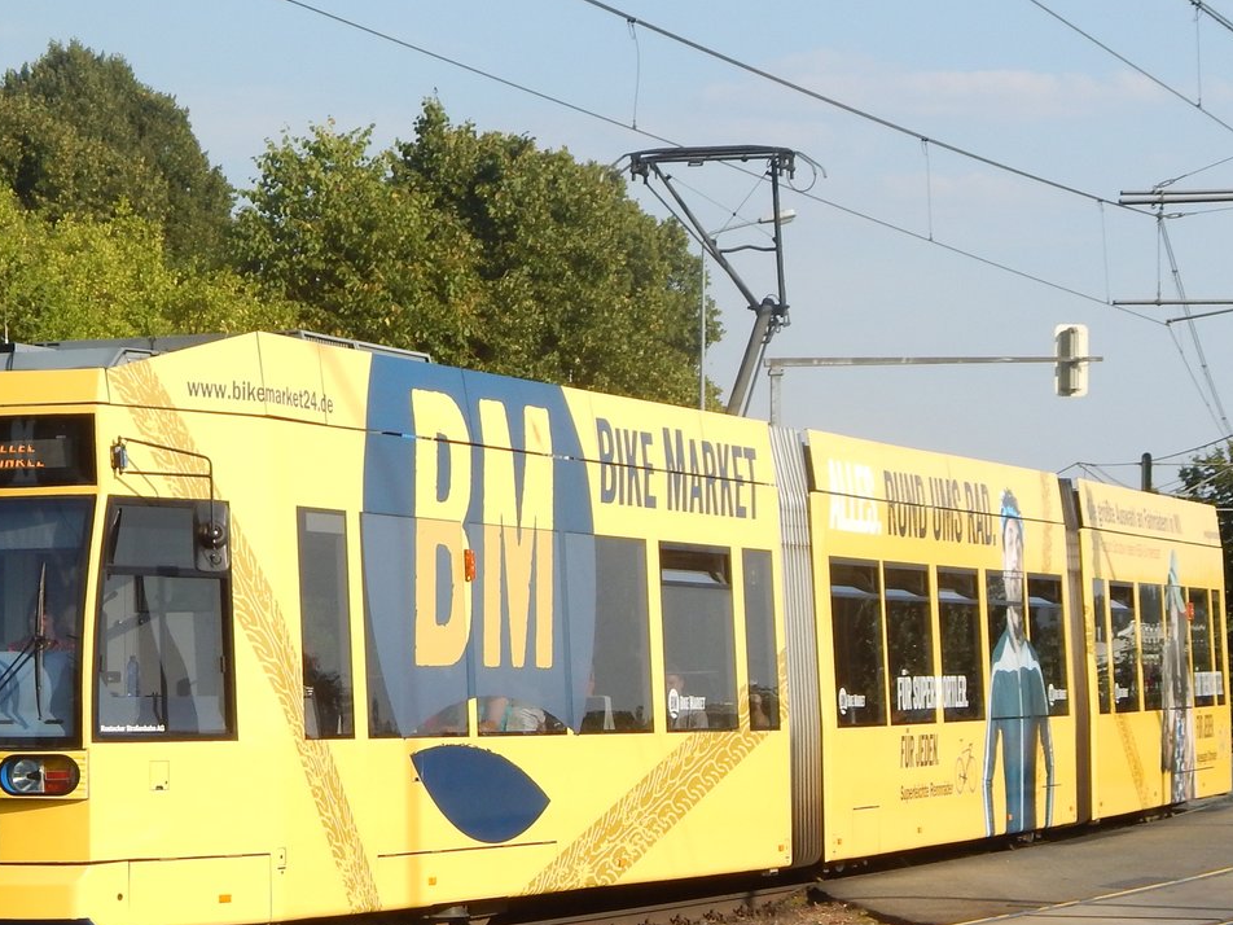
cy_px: 531
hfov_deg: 22.5
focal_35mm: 87
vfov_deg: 17.0
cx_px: 512
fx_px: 3099
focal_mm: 12.3
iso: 125
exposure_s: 1/1000
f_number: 4.1
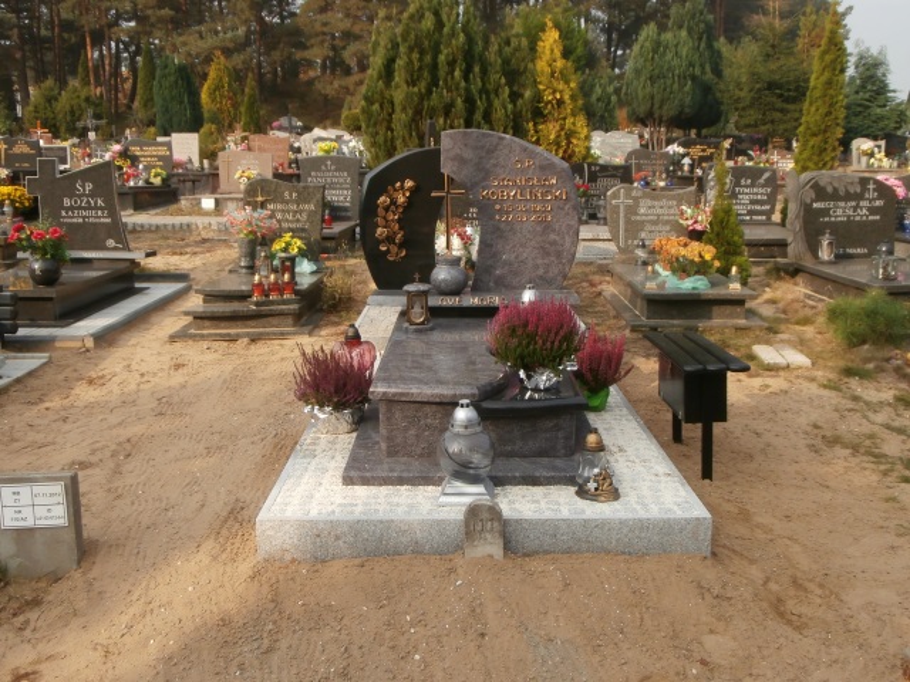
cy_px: 341
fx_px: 789
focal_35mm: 30
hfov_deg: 60.0
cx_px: 455
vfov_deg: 46.8
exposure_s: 1/500
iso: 100
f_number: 3.5
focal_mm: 5.36
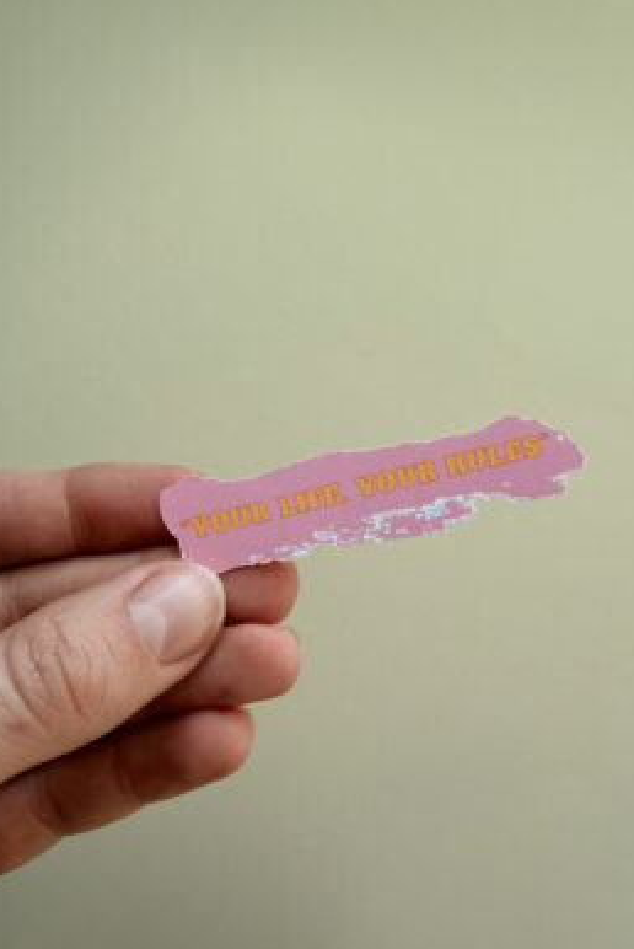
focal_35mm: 28
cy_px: 479
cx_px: 351
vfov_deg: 65.4
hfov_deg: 46.4
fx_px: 738
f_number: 2.2
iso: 40
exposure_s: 1/244
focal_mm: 2.22
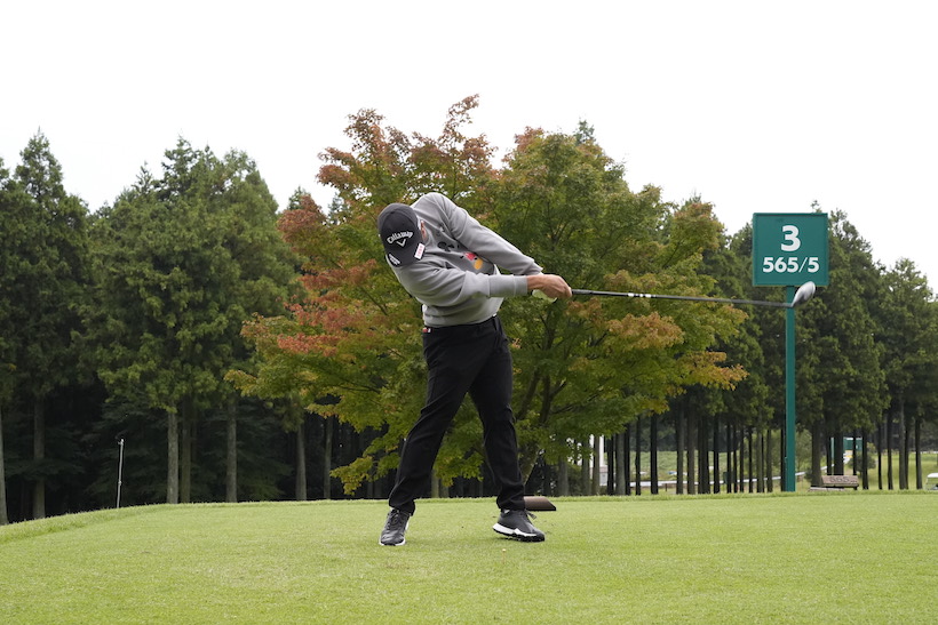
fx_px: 1277
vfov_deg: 27.5
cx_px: 469
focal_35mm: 49
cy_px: 312
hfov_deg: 40.3
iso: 3200
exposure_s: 1/1600
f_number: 6.3
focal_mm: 49
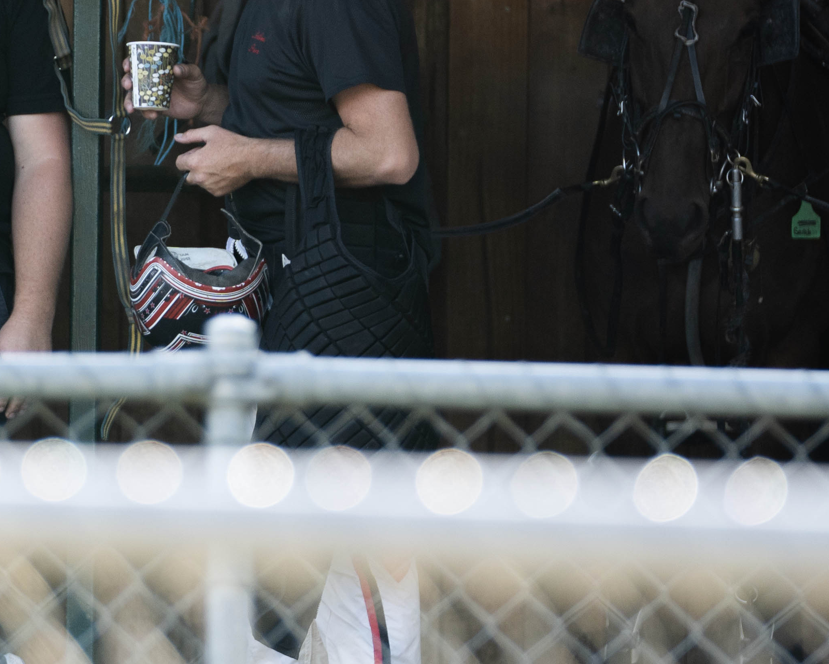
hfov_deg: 3.8
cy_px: 98
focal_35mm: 507
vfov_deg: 3.1
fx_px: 12440
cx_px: 11
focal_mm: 161
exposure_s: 1/500
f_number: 2.8
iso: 320
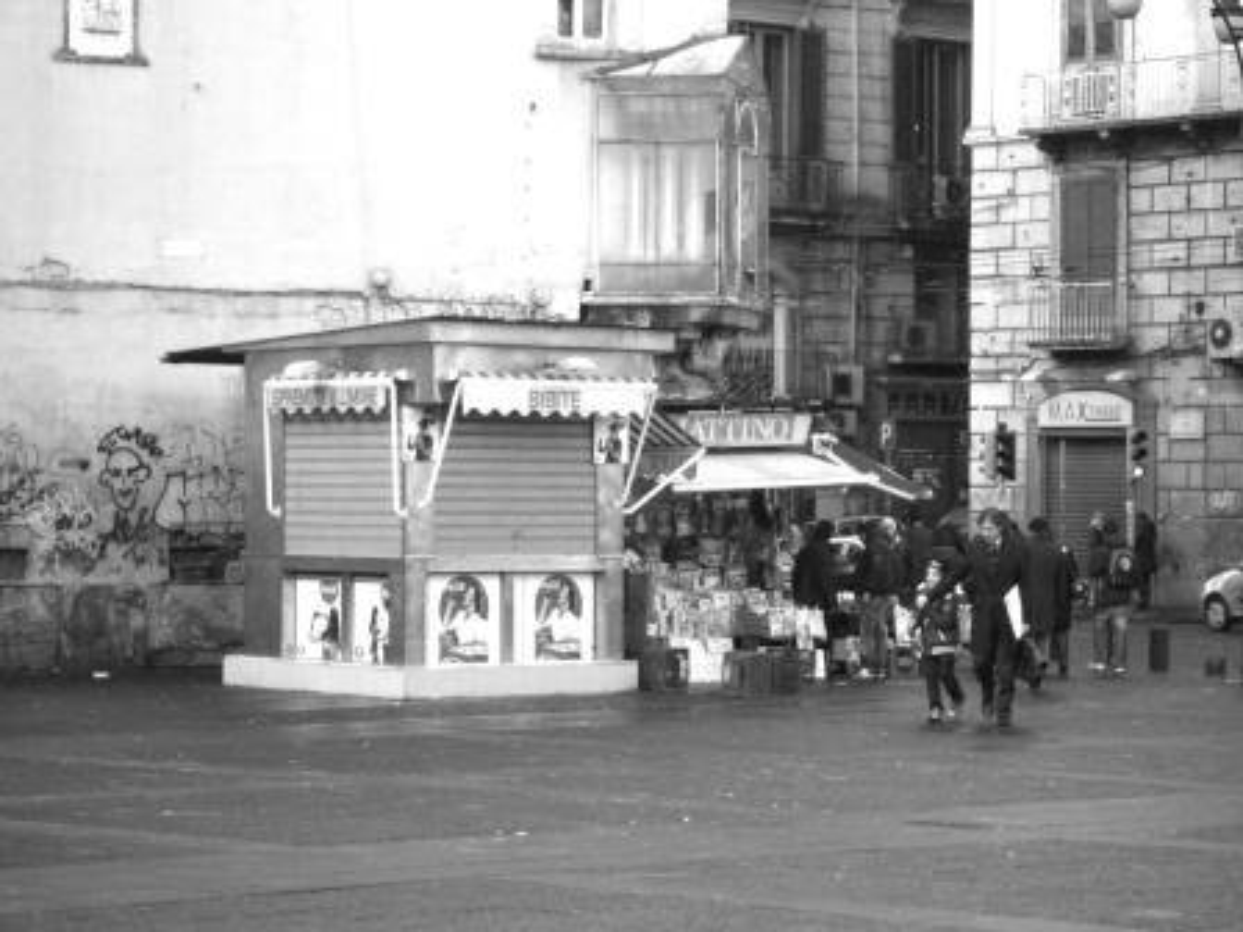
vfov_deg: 14.1
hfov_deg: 18.7
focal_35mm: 105
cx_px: 622
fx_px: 3770
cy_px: 466
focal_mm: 17.4
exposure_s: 1/80
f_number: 4.8
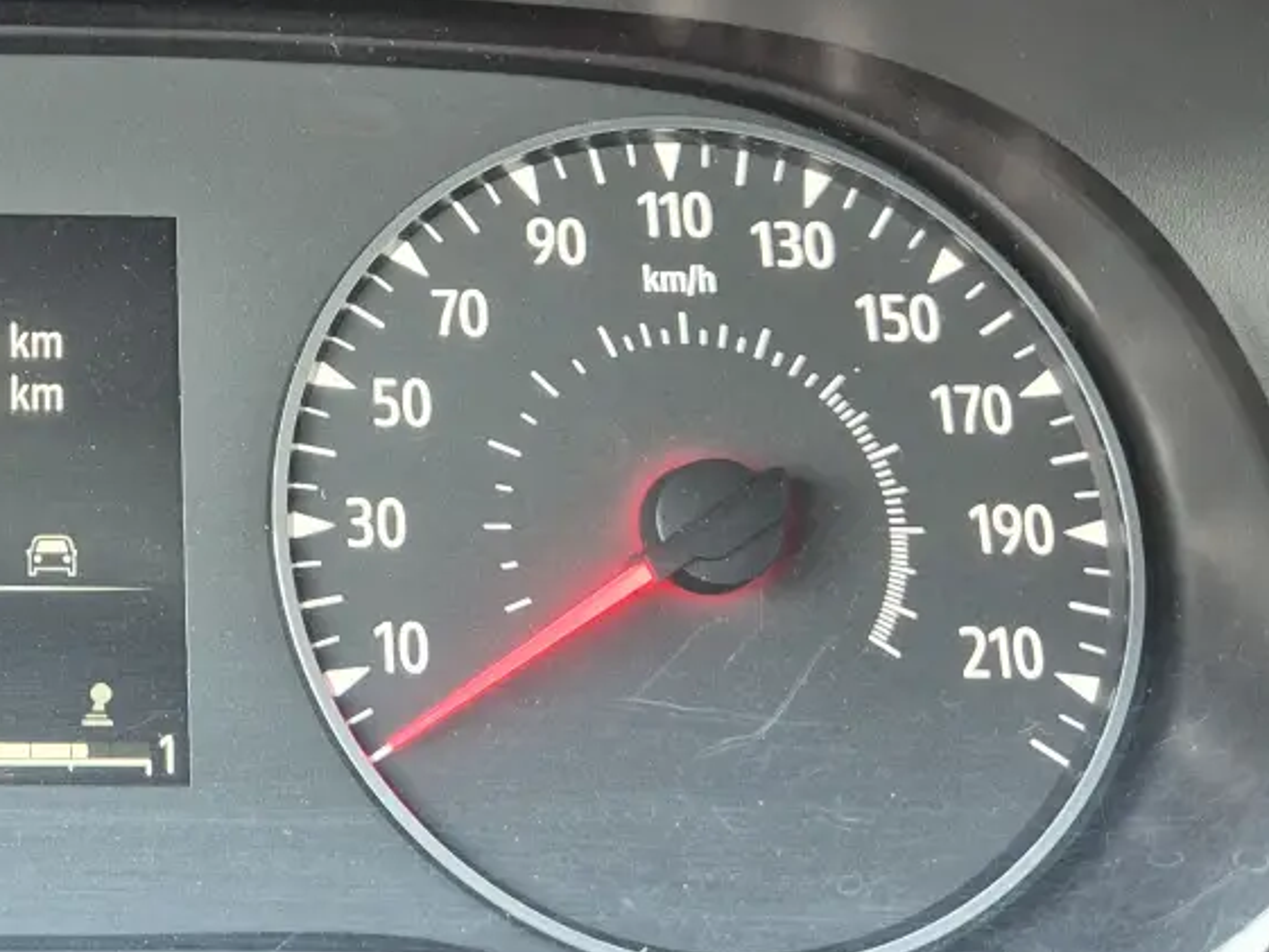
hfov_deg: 30.4
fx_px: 2163
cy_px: 253
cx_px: -5
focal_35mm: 59
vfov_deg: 24.6
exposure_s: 1/31
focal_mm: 5.4
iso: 500
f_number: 1.8
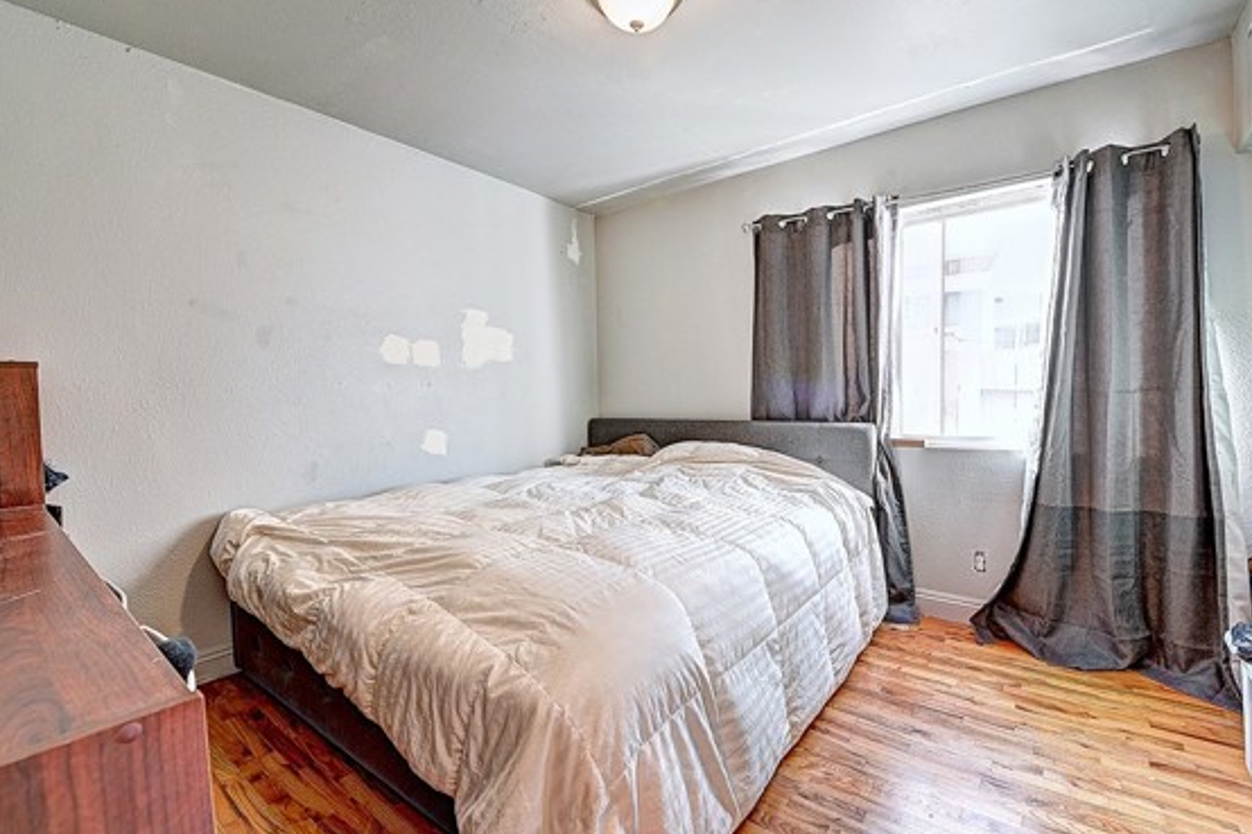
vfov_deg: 77.3
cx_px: 669
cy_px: 410
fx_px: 521
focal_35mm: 15
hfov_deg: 100.3
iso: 400
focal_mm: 13
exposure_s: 1/5
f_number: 8
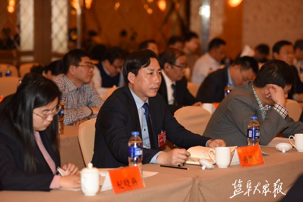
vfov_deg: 12.2
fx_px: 943
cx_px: 152
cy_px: 101
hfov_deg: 18.3
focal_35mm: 112
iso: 800
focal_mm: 112
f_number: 2.8
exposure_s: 1/160
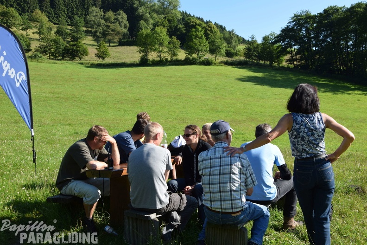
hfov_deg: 49.6
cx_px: 184
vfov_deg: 34.2
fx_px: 398
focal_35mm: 39
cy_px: 122
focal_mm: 26
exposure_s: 1/320
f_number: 9
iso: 200
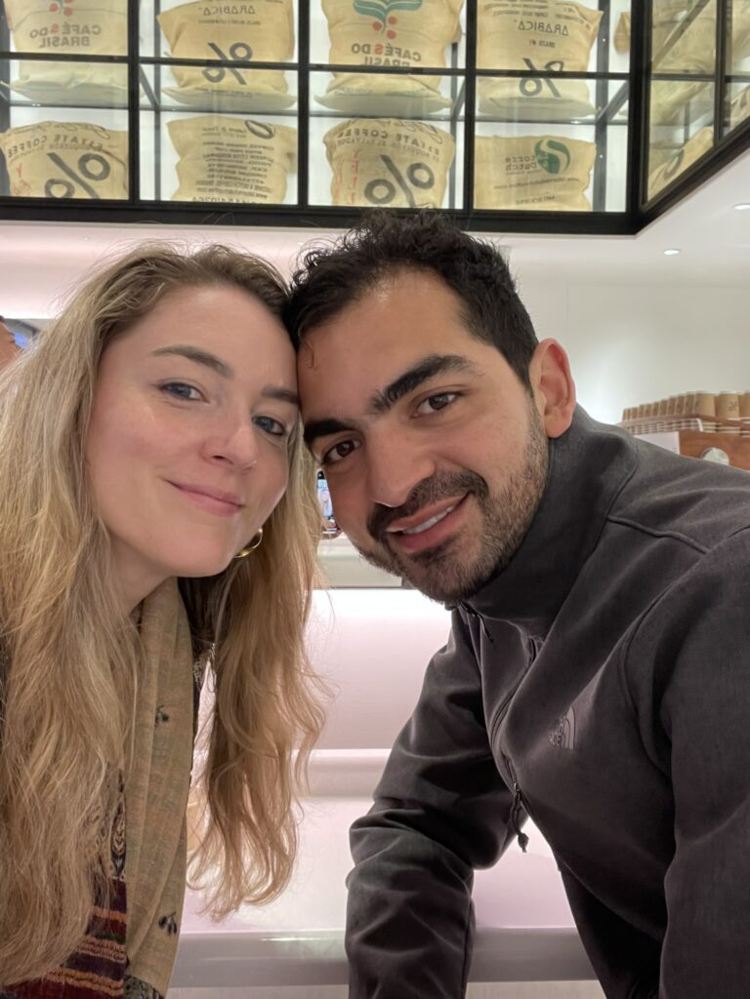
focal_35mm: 30
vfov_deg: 60.0
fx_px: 867
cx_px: 375
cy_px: 500
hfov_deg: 46.8
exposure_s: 1/50
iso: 320
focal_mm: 2.71
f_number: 2.2
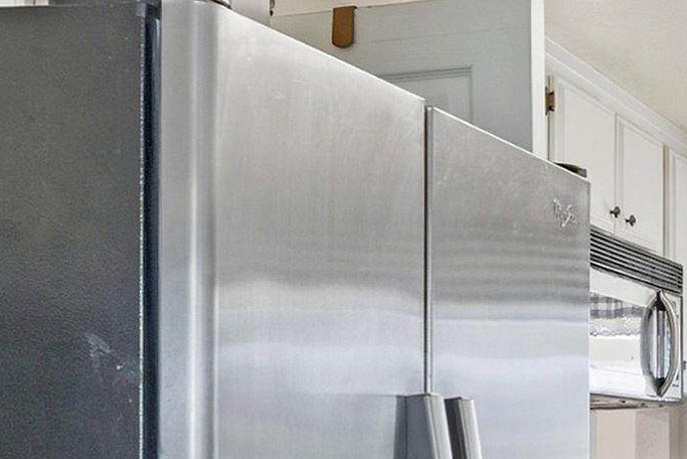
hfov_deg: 28.3
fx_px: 1203
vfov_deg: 20.9
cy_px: 451
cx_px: 795
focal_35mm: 63
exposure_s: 1/50
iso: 160
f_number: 8
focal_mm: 14
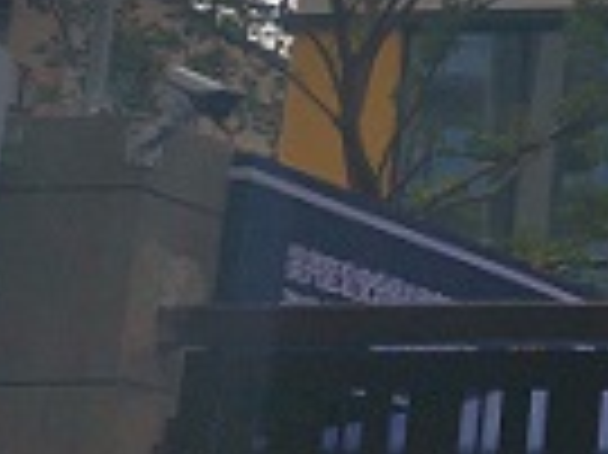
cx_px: 1225
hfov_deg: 12.7
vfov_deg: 10.9
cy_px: 88
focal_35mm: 135
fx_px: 2369
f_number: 1.8
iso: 50
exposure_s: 1/5464
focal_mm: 5.5
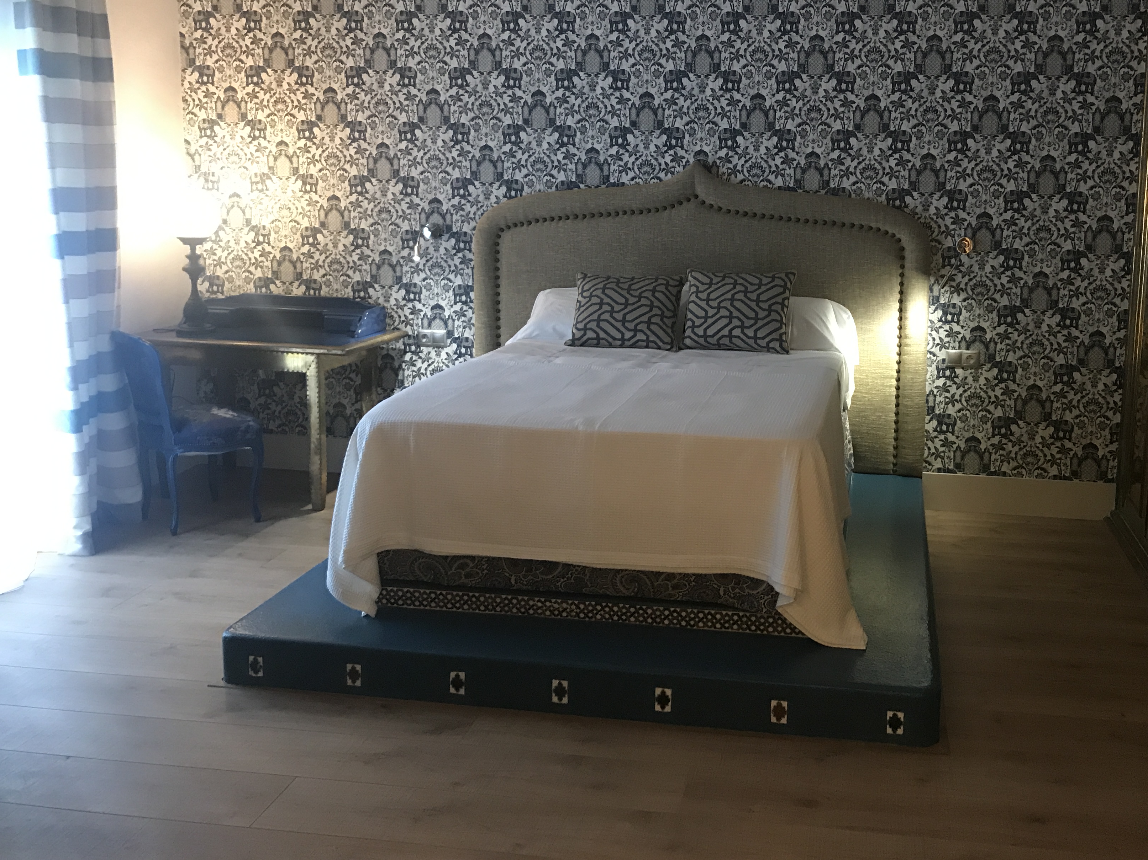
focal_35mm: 35
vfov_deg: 40.5
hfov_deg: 52.1
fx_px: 1161
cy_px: 350
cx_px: 716
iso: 100
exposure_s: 1/11
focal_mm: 3.99
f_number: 1.8
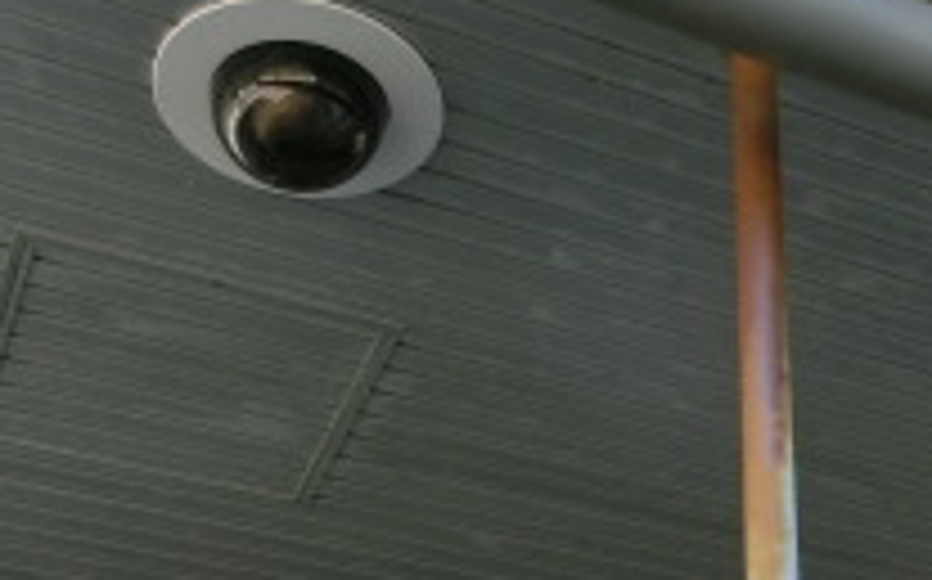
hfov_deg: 23.6
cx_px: 1036
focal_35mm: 82
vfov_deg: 15.6
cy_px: 580
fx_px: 2081
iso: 80
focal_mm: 4.5
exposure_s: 1/200
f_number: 3.5
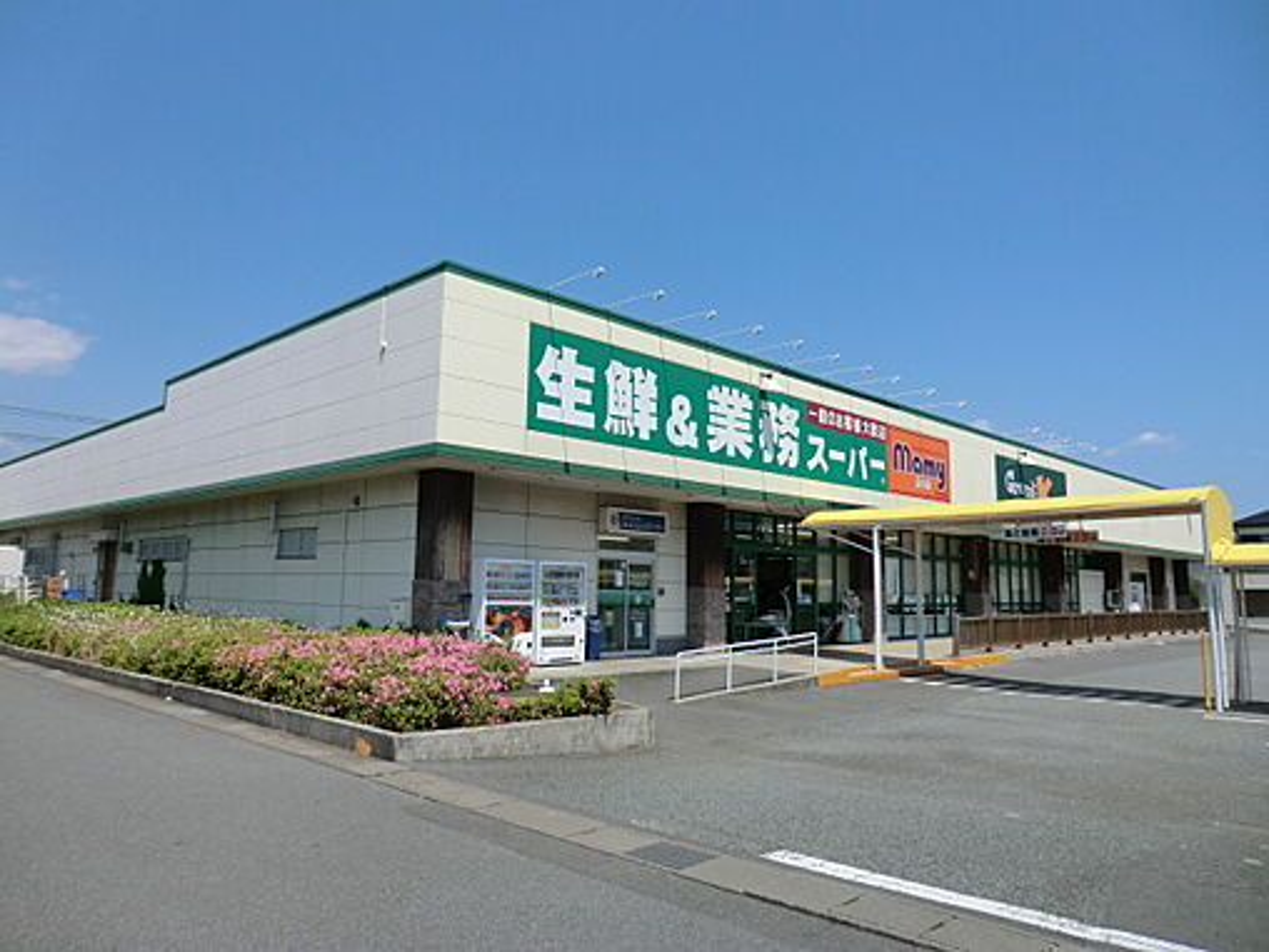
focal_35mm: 24
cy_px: 476
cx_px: 634
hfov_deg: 71.6
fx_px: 880
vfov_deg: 56.8
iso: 80
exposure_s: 1/320
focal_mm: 4.3
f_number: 7.5
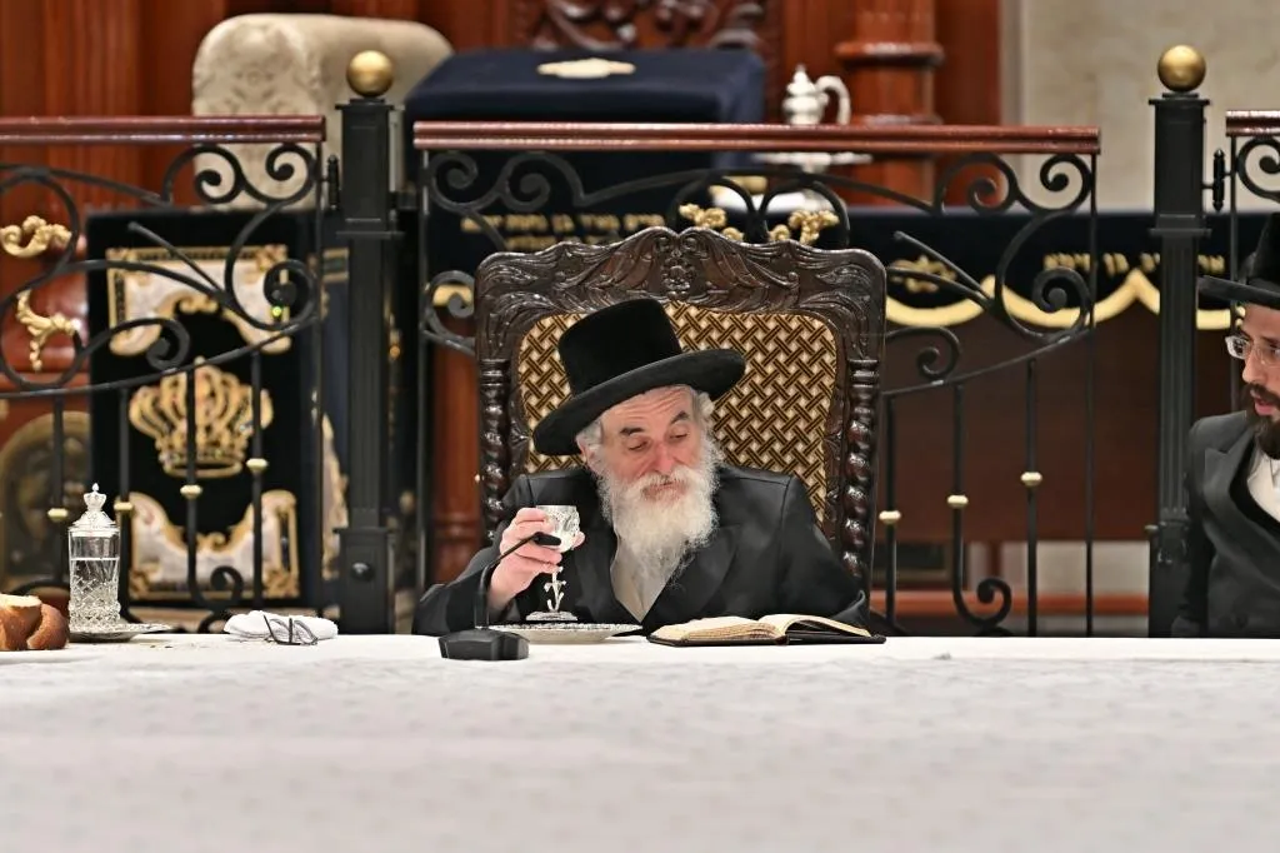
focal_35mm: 300
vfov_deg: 4.6
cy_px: 426
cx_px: 640
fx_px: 10663
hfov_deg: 6.9
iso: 250
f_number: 2.8
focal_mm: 200
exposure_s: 1/400
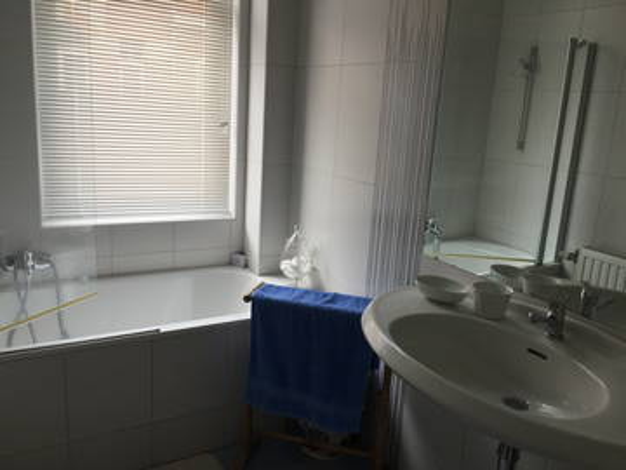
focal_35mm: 29
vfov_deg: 48.2
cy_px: 235
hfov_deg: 61.7
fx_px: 524
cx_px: 313
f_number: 2.2
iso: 40
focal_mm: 4.15
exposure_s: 1/100
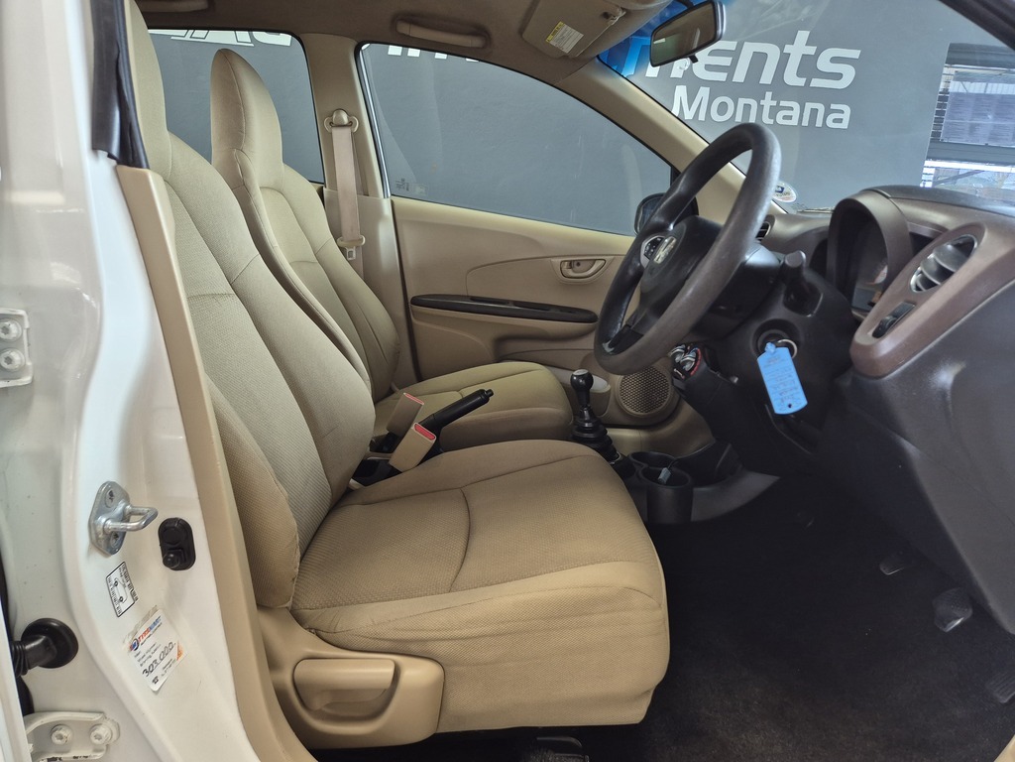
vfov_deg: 58.9
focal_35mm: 23
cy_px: 381
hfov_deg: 73.9
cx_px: 508
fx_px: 674
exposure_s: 1/100
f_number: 1.8
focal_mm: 5.4
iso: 250
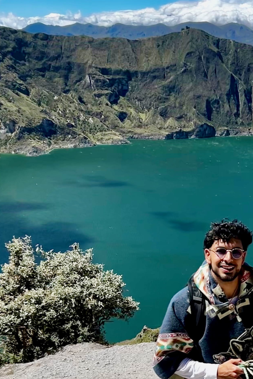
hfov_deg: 25.4
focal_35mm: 52
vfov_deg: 37.6
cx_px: 217
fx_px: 548
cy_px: 265
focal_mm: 5.7
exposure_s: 1/4630
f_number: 1.5
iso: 50
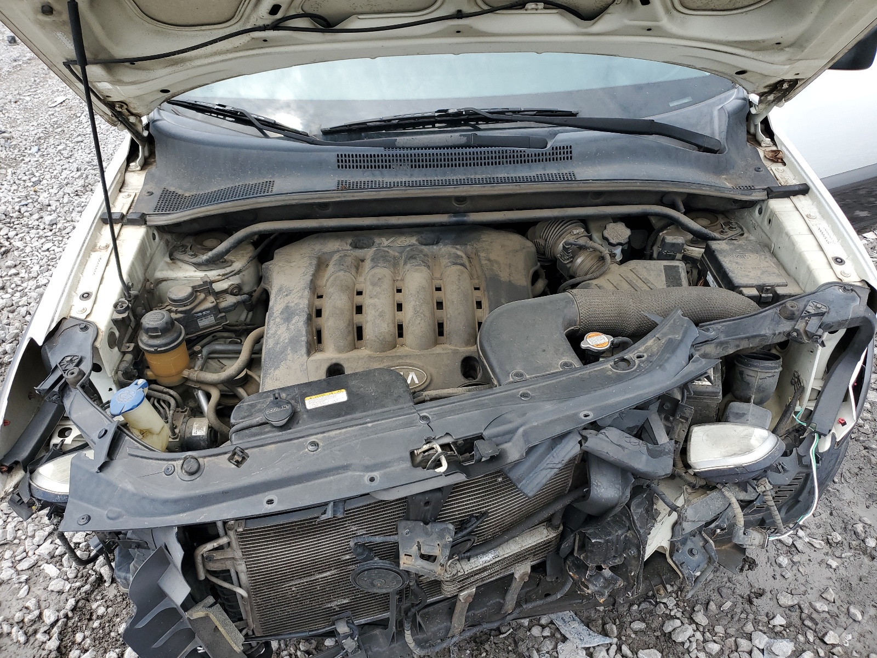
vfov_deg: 53.1
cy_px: 329
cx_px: 438
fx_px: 659
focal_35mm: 26
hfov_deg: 67.3
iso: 50
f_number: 1.5
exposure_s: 1/1250
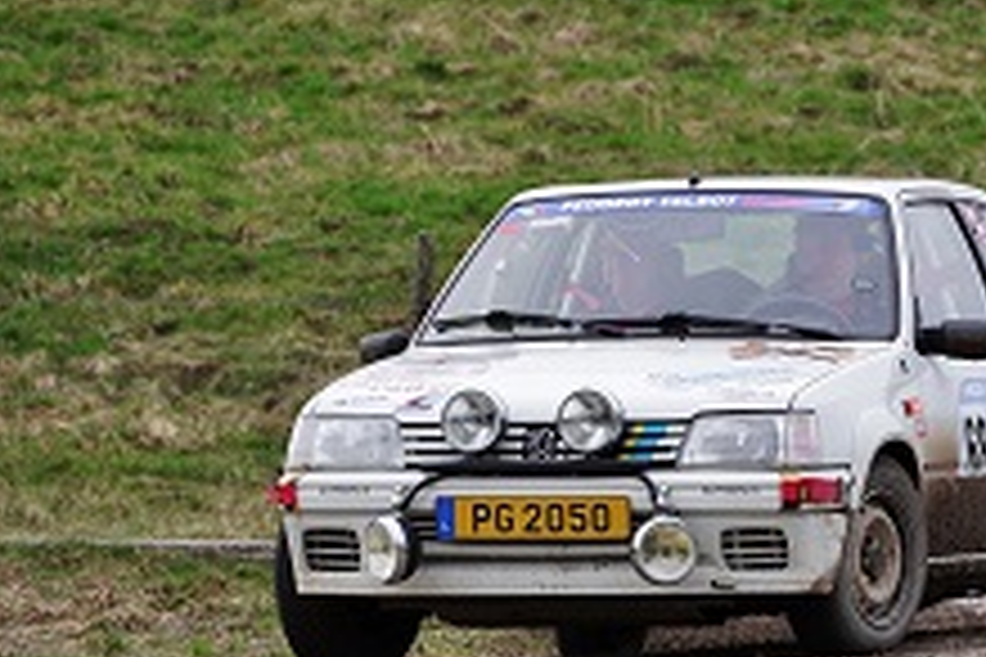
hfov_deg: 5.2
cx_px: 581
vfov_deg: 3.4
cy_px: 428
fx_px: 10955
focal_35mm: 400
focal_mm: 219
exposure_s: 1/1000
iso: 1000
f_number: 5.6
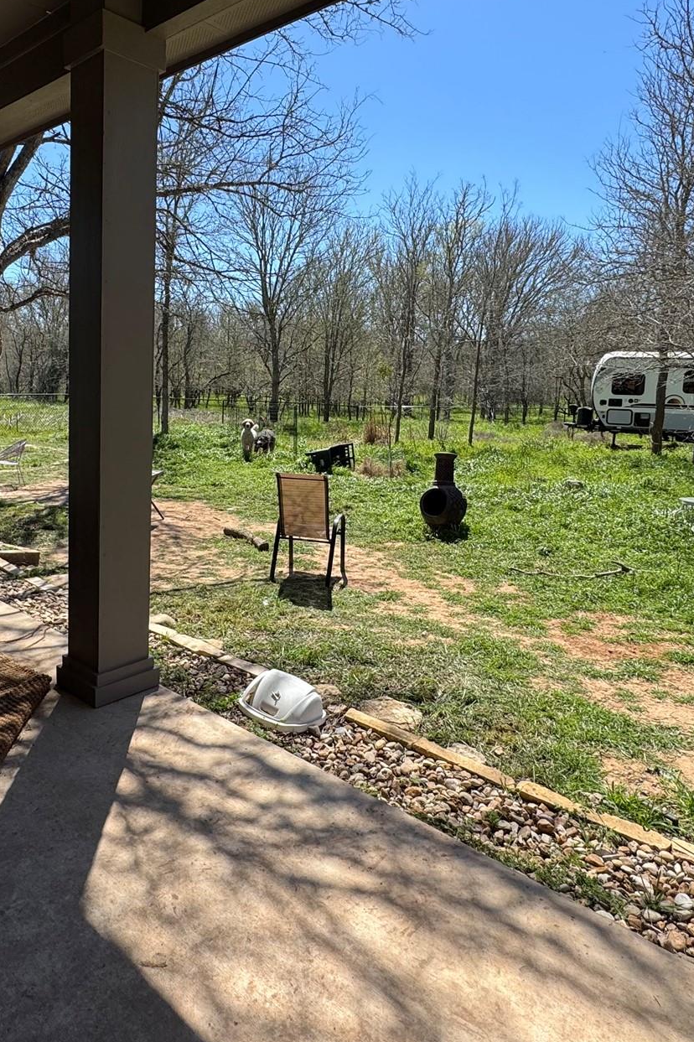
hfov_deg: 52.8
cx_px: 280
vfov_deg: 73.5
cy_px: 458
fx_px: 694
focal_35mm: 24
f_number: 2.2
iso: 50
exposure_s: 1/1110
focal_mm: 2.22
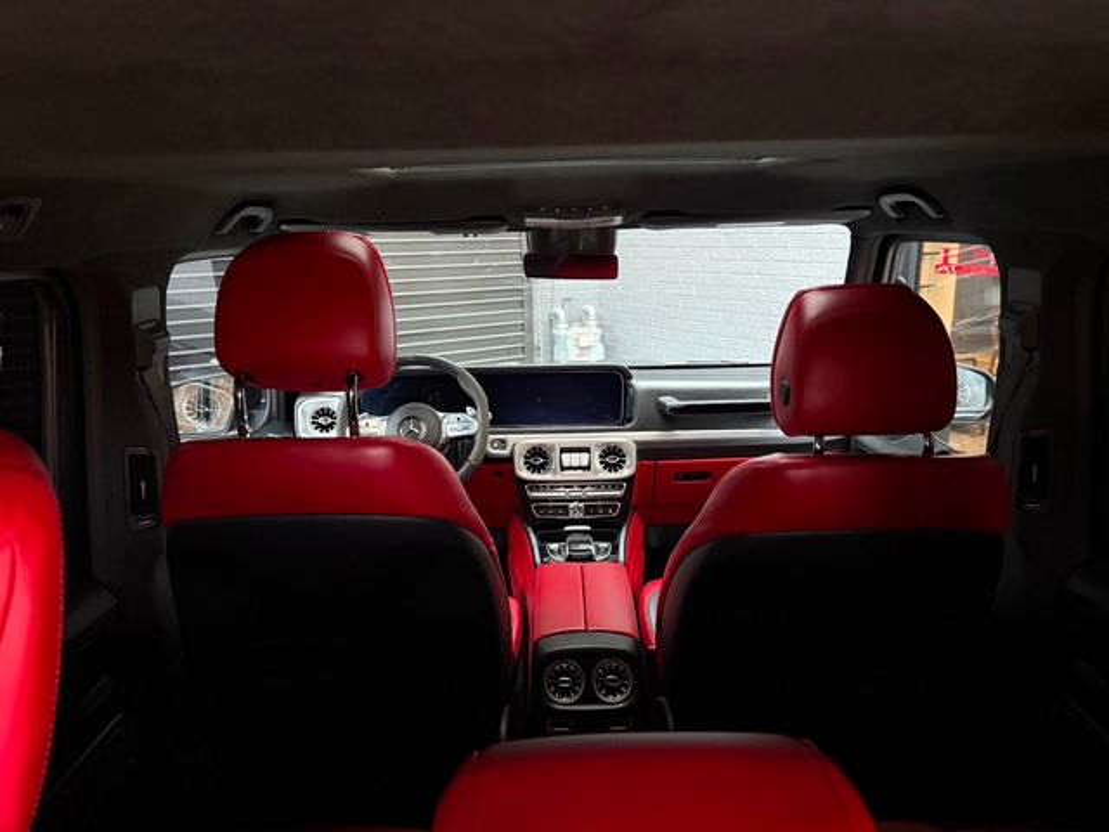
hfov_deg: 71.6
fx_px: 769
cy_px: 416
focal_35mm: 24
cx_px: 554
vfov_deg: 56.8
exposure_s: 1/46
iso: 800
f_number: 1.78
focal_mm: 6.76
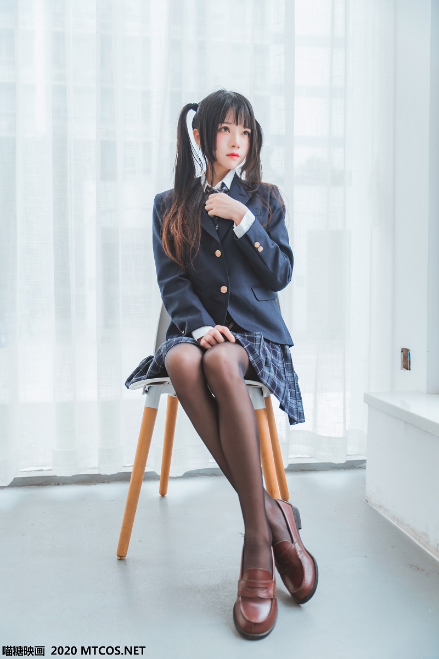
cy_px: 330
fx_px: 640
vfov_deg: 54.4
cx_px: 220
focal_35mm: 35
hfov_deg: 37.9
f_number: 2.8
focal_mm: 35
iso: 400
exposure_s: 1/160
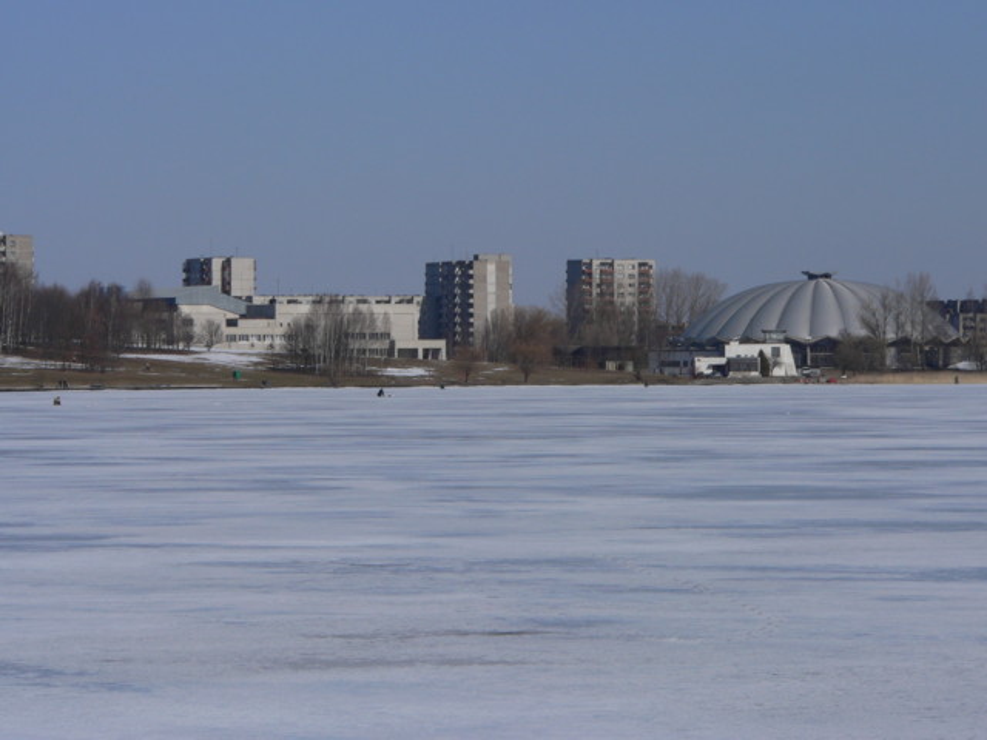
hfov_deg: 11.6
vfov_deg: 8.7
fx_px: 4876
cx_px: 494
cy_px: 370
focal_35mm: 171
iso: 80
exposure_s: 1/1000
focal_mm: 28.5
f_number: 5.6
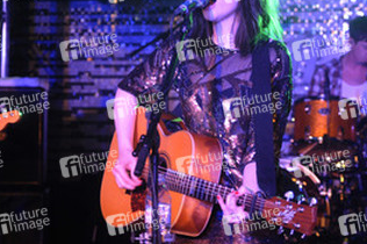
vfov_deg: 13.6
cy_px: 77
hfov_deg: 20.4
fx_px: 1018
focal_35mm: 100
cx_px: 221
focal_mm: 70
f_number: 4.5
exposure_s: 1/125
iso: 5000
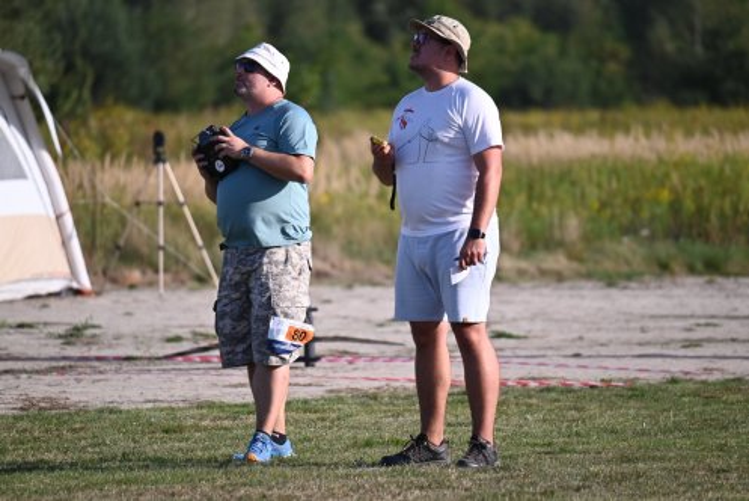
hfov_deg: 5.2
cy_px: 250
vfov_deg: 3.4
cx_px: 374
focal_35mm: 400
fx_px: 8327
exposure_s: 1/2000
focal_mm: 400
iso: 640
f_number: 6.3
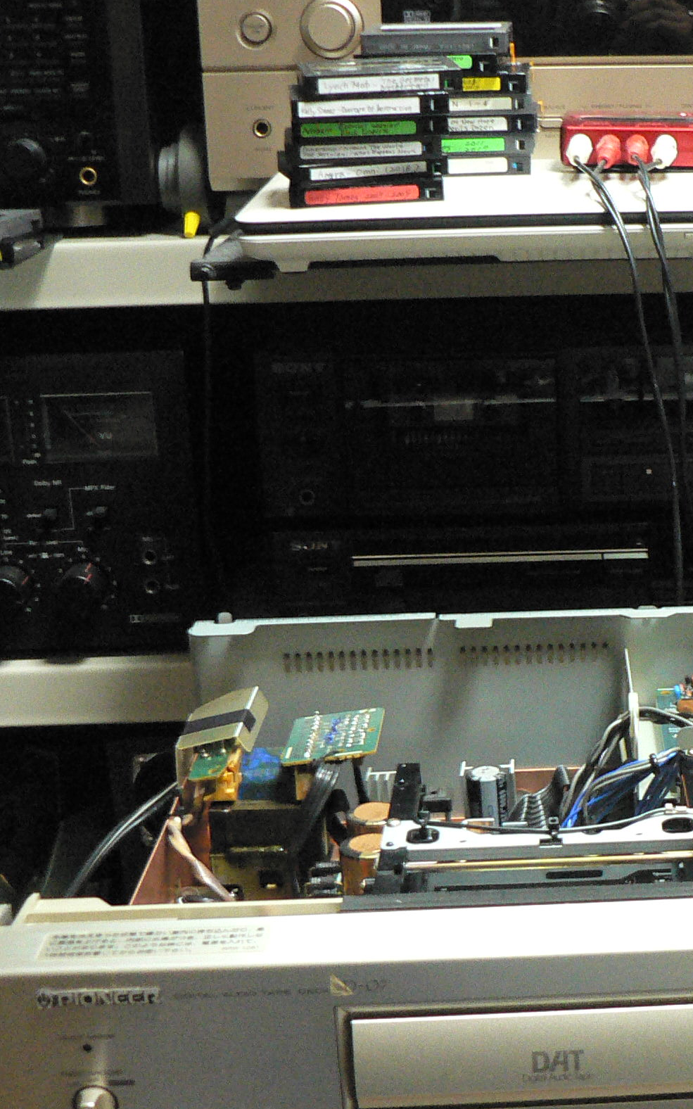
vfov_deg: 32.9
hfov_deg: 19.8
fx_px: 1874
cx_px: 822
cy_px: 618
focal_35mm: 62
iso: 400
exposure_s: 1/15
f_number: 2.8
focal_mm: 6
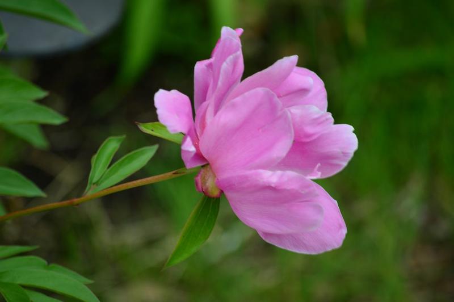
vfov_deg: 4.6
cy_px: 151
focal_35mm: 300
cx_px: 227
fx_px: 3780
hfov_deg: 6.9
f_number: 5.6
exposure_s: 1/125
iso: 100
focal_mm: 200
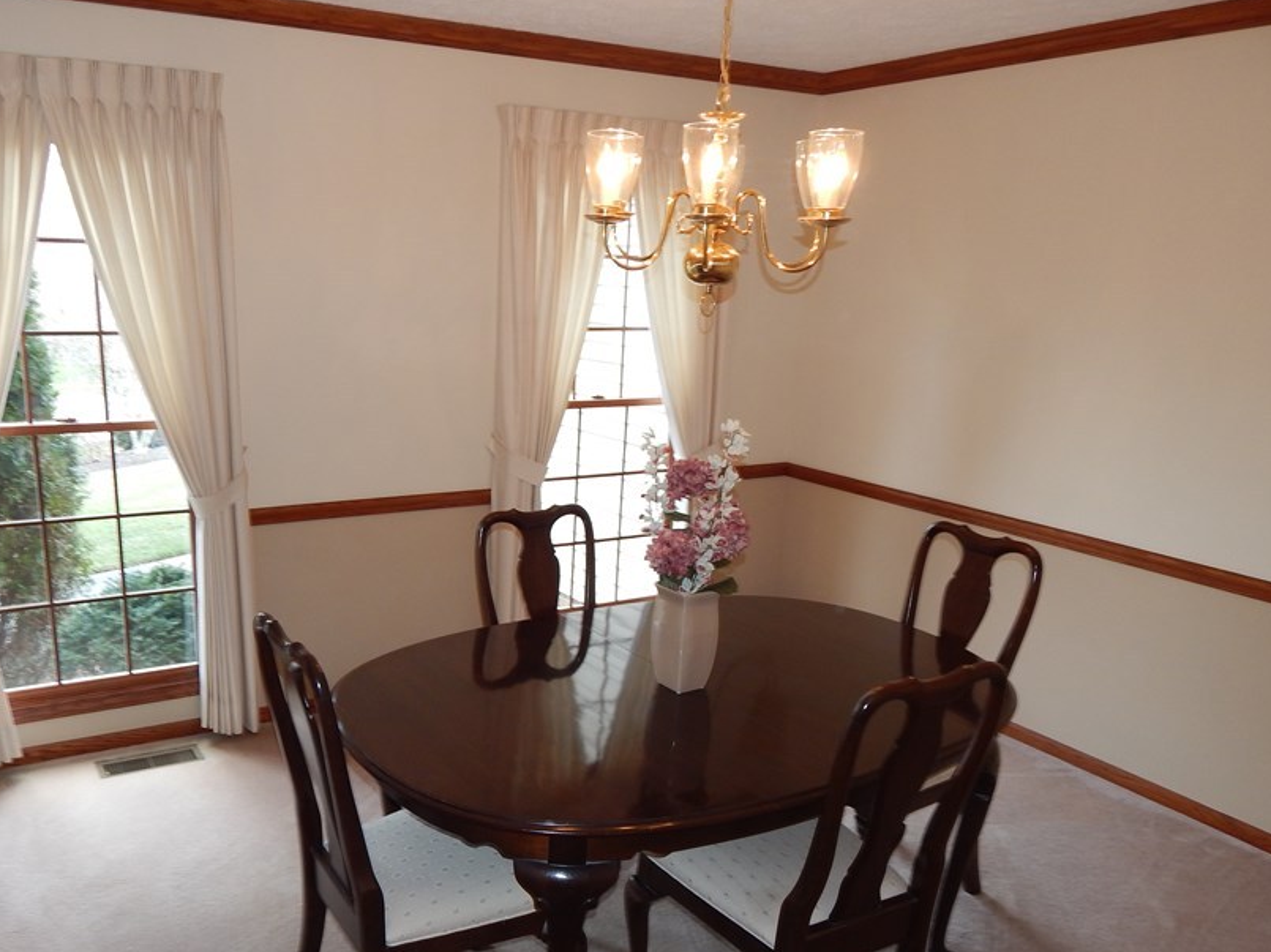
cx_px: 505
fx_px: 1028
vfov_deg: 49.3
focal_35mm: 28
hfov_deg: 62.9
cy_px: 587
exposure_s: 1/40
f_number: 3
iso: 125
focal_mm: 4
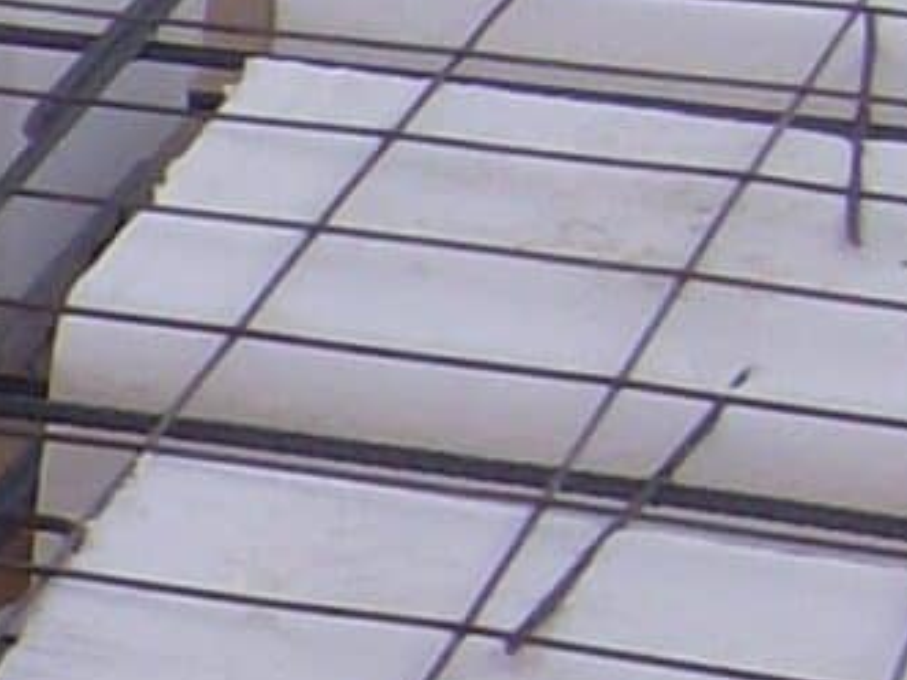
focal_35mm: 279
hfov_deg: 6.3
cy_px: 643
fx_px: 7308
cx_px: -2165
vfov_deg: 5.3
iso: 100
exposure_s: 1/304
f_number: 4.7
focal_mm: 6
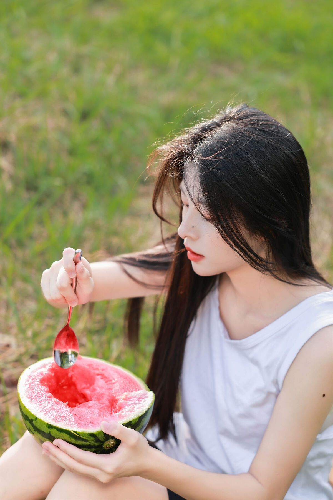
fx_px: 957
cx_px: 166
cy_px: 250
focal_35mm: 69
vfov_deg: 29.2
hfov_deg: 19.7
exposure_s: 1/320
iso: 125
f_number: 2.8
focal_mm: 70
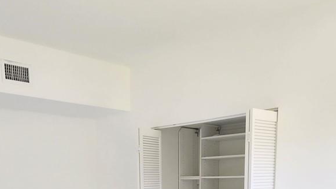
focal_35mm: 39
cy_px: 242
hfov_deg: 51.4
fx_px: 348
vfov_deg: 26.2
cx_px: 144
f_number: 2.2
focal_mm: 2.2
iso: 64
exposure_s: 1/60
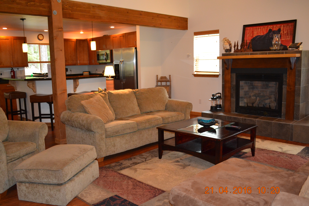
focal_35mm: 33
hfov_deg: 57.2
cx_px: 154
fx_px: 283
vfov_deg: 40.0
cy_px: 103
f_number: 3.8
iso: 1800
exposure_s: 1/60
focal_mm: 22
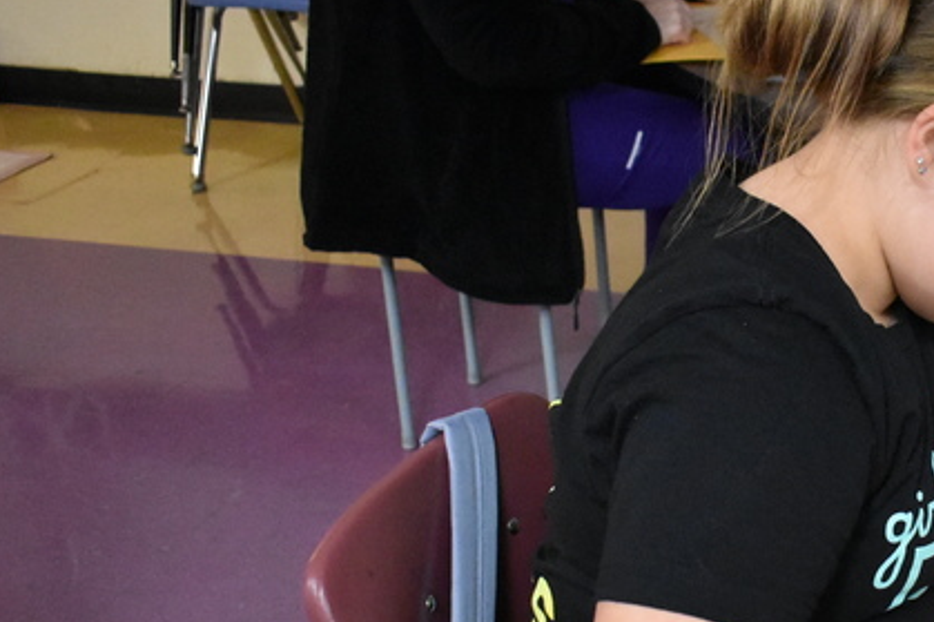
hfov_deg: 28.7
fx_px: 1712
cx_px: 918
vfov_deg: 20.4
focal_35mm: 66
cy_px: 500
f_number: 3.5
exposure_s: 1/125
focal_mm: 18
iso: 5000
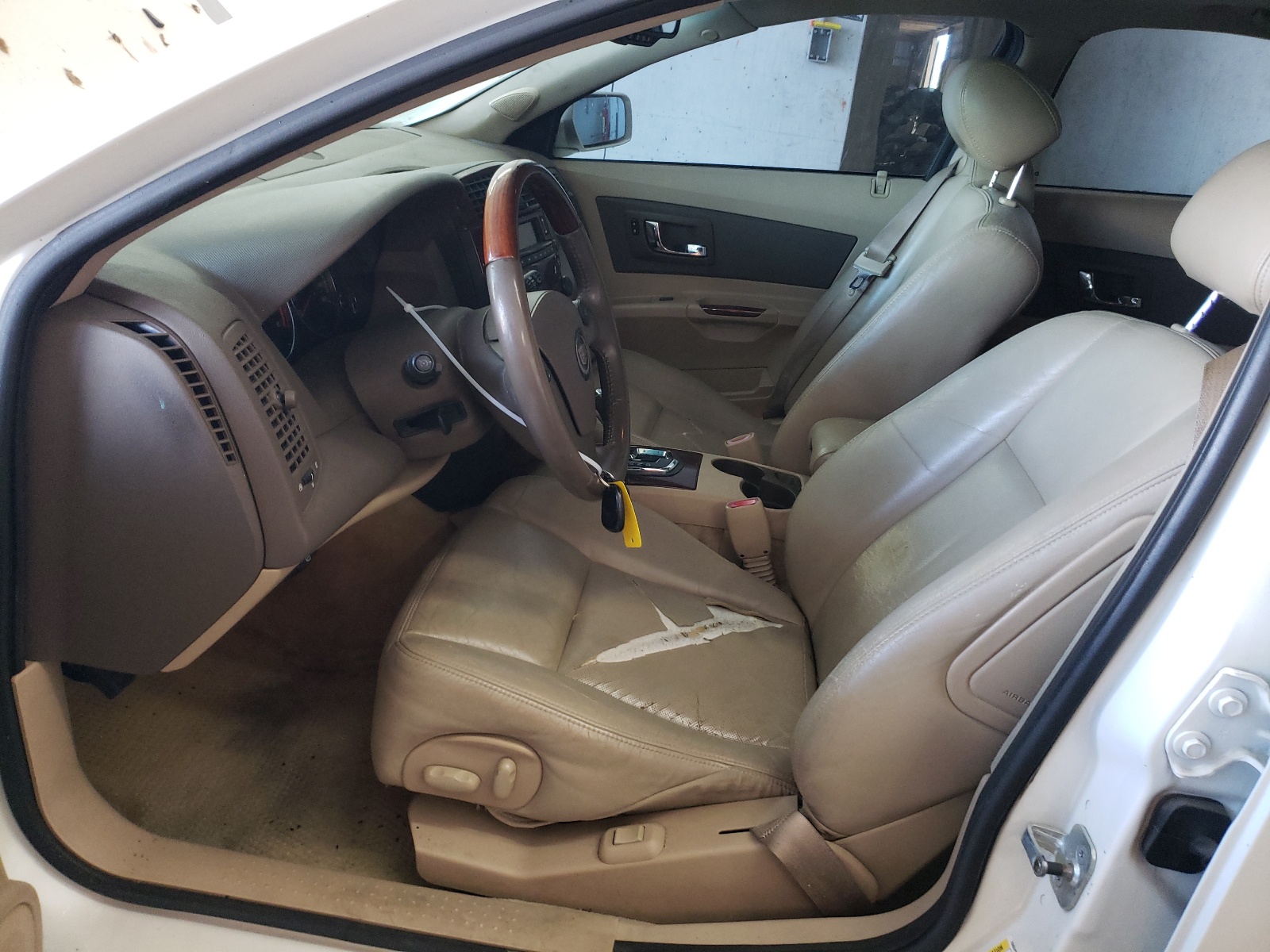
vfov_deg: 53.1
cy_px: 476
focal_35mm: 26
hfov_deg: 67.3
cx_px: 635
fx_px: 954
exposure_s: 1/60.2
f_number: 1.5
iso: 171
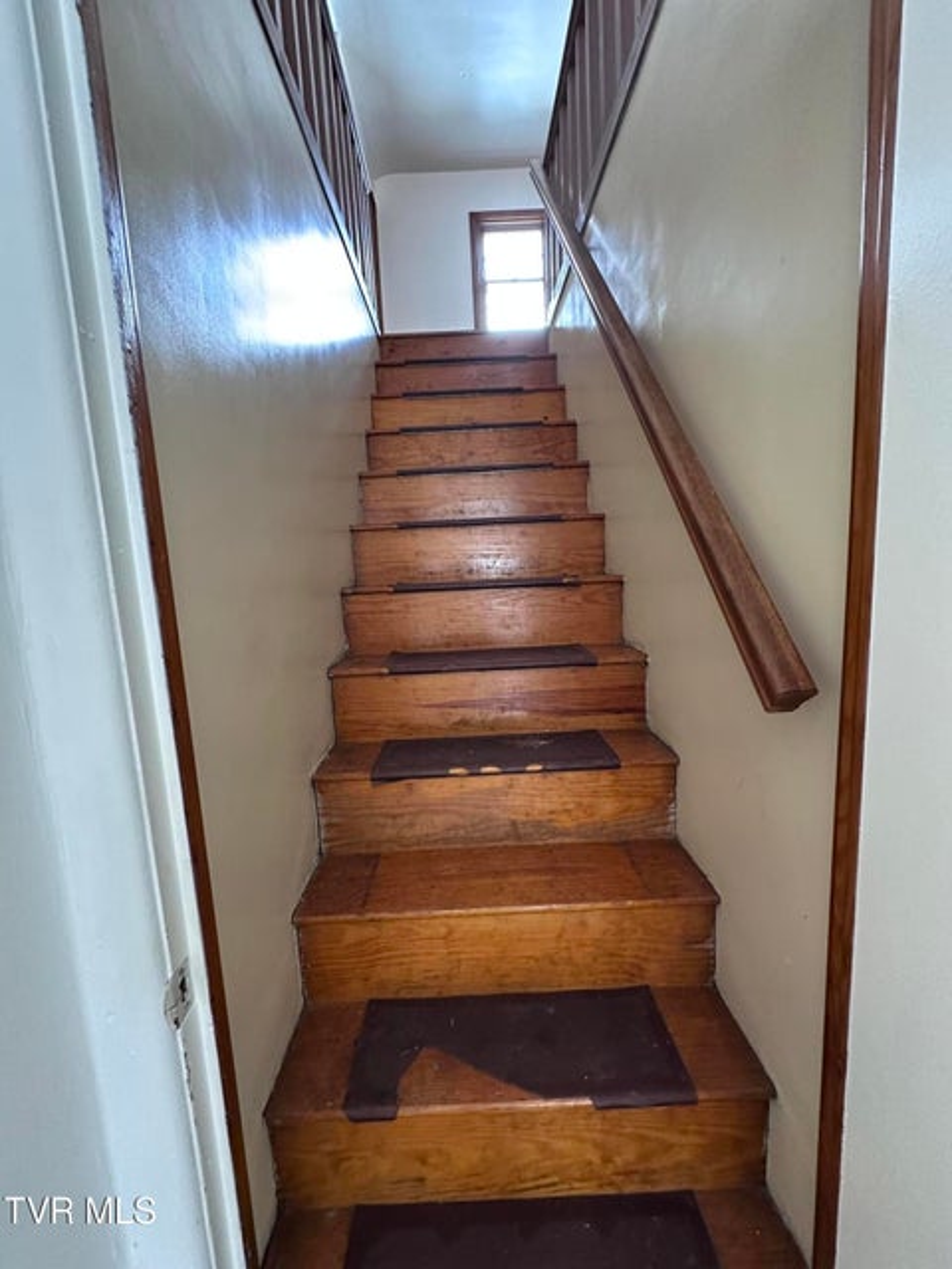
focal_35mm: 14
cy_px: 634
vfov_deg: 102.1
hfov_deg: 85.7
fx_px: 513
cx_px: 476
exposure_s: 1/60
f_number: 2.2
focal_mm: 2.22
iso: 500
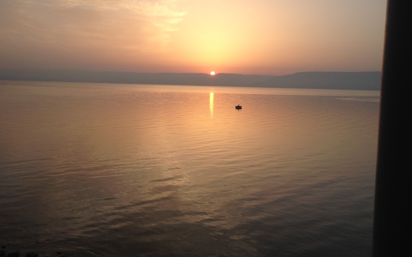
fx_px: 427
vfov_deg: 33.5
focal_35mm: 38
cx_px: 203
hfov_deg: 51.5
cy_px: 102
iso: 50
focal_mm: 4.28
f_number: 2.4
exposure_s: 1/690
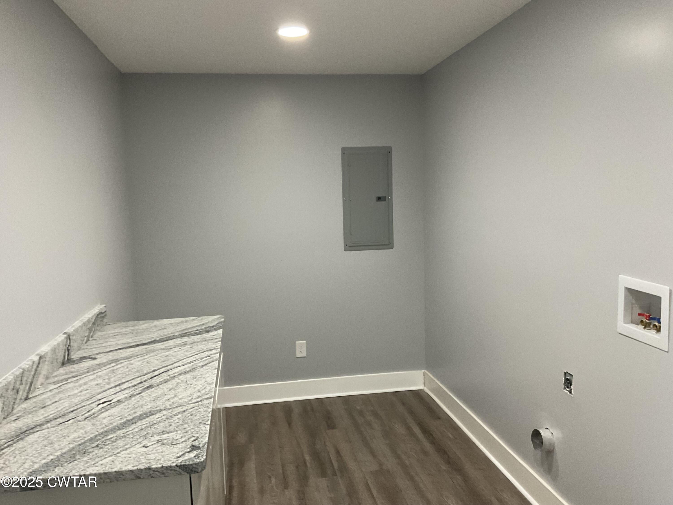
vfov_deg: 48.2
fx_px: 564
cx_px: 336
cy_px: 252
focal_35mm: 29
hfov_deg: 61.7
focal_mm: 3
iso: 200
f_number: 1.8
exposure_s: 1/60
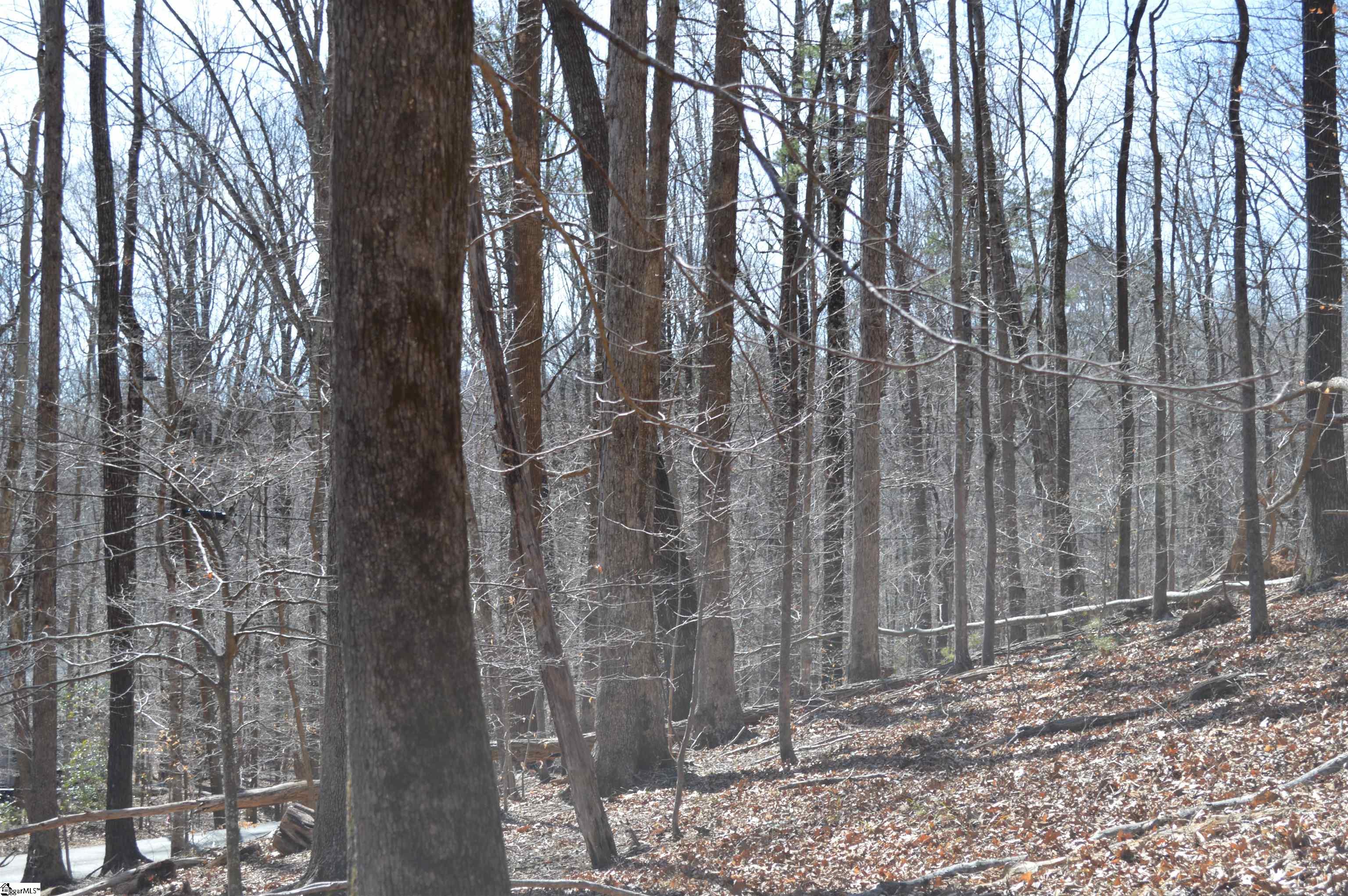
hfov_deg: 33.4
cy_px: 448
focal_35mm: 60
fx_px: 2244
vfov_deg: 22.6
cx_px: 674
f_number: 5.6
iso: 100
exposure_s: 1/125
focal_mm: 40
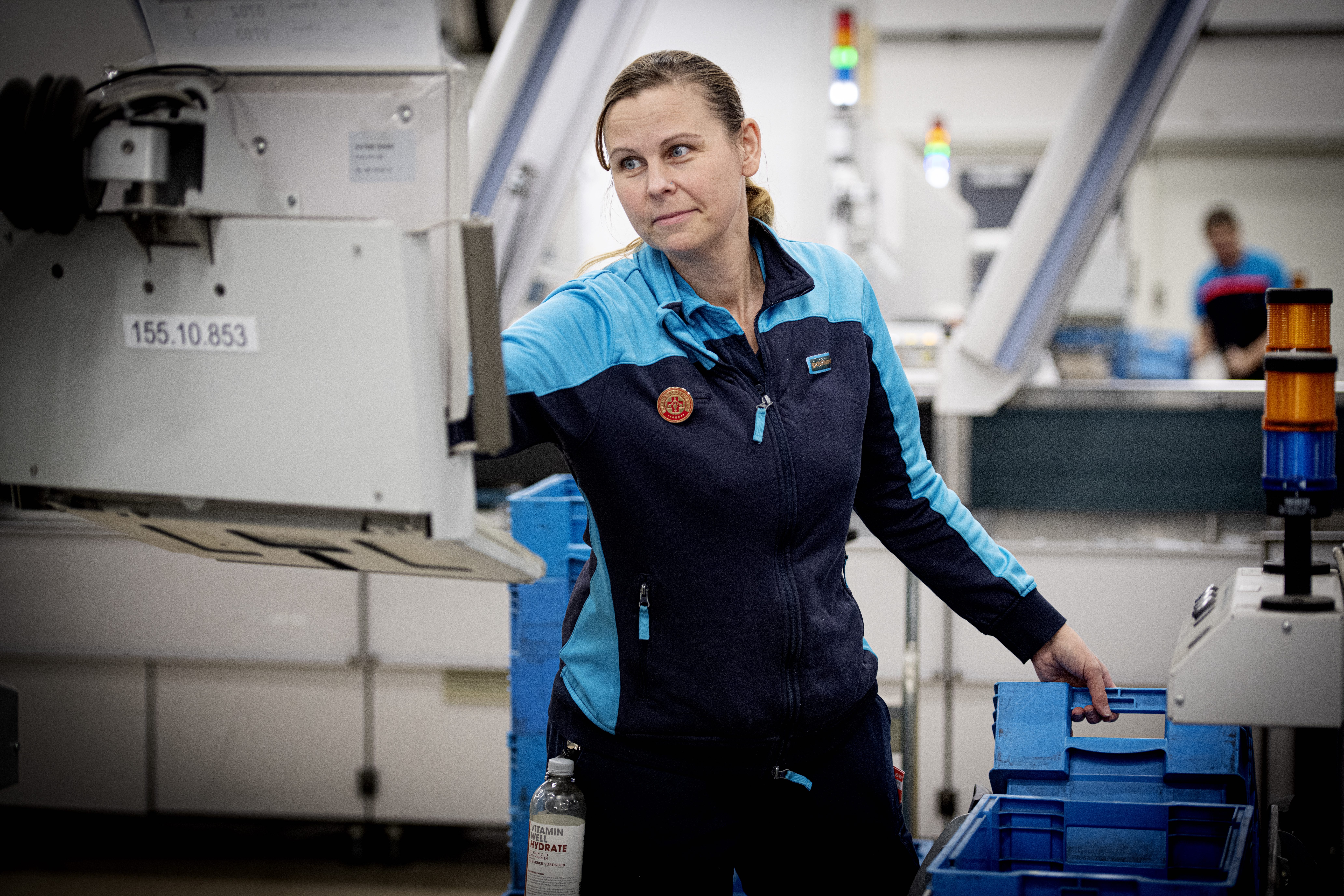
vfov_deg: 15.9
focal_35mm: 86
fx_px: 3210
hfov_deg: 23.6
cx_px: 672
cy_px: 448
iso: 1000
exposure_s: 1/125
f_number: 2.8
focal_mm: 86
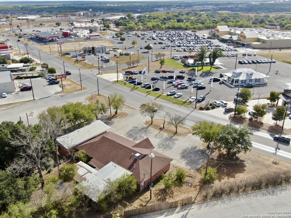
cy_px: 109
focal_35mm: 32
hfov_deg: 56.8
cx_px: 146
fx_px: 269
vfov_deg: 44.2
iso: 100
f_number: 3.1
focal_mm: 5.45
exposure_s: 1/800
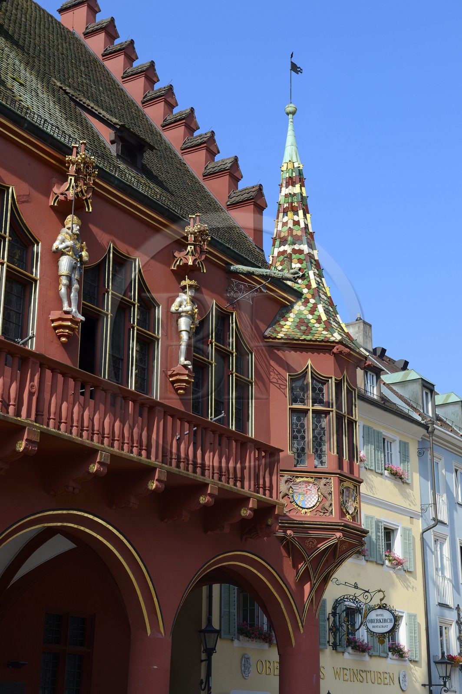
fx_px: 1061
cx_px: 231
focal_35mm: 55
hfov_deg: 24.6
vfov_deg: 36.3
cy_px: 347
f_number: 8
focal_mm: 55
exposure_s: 1/320
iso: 200
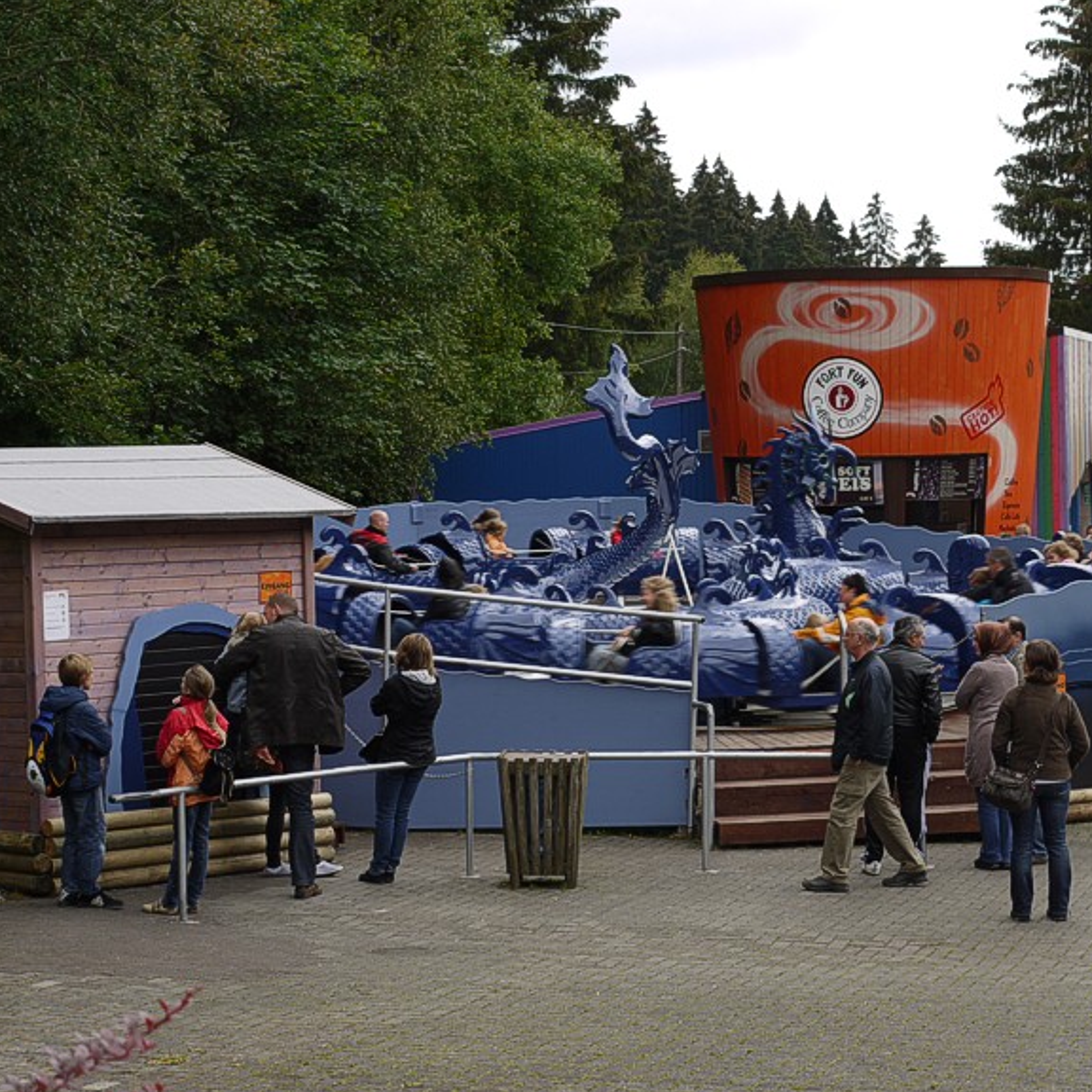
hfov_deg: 21.3
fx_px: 2891
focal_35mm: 81
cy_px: 537
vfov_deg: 21.4
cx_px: 751
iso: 100
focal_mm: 33
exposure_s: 1/125
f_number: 5.6
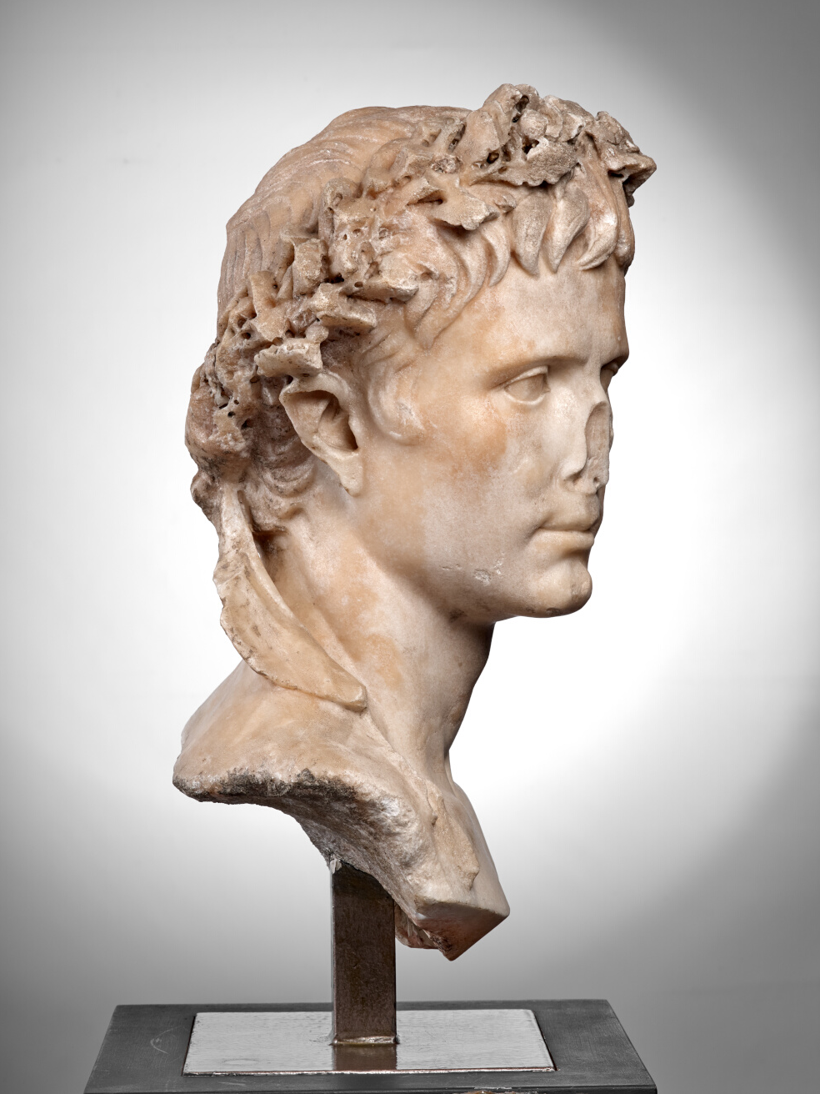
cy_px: 539
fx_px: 2021
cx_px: 414
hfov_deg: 22.9
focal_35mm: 64
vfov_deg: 30.3
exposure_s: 1/125
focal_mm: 80
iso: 200
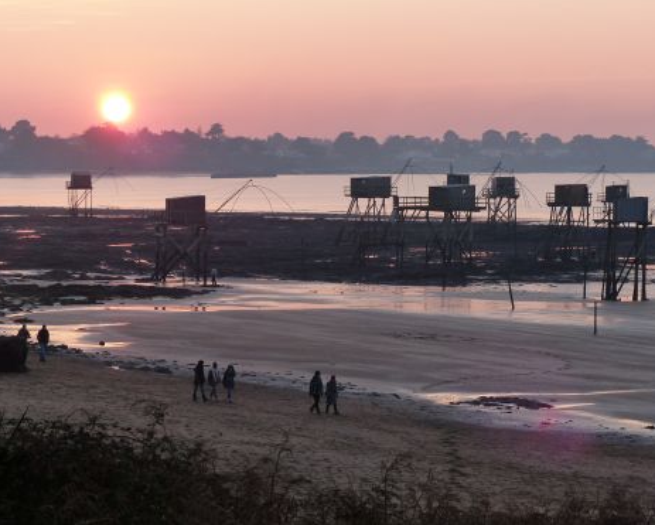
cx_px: 327
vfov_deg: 13.1
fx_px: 2289
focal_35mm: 118
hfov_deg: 16.3
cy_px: 262
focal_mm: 20.1
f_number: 4
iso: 160
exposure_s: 1/200
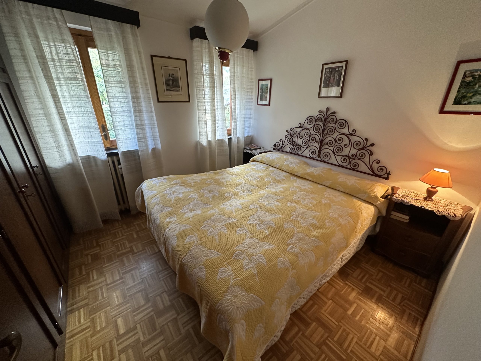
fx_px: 195
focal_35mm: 14
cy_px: 180
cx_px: 240
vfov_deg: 85.7
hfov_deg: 102.1
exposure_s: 1/50
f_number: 2.2
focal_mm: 2.22
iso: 320
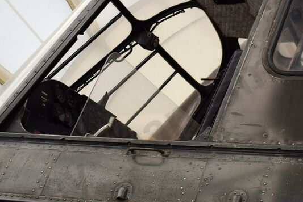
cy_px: 47
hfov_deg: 26.6
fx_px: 606
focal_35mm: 72
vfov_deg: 18.8
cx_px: 300
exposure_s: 1/250
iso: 400
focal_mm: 20
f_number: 8
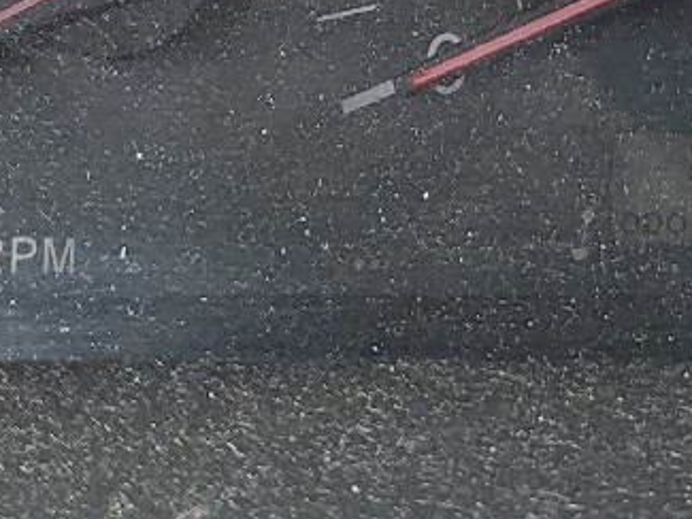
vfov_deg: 11.2
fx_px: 2560
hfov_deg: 15.0
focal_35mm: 128
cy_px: -247
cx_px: 769
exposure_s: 1/182
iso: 50
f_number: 1.5
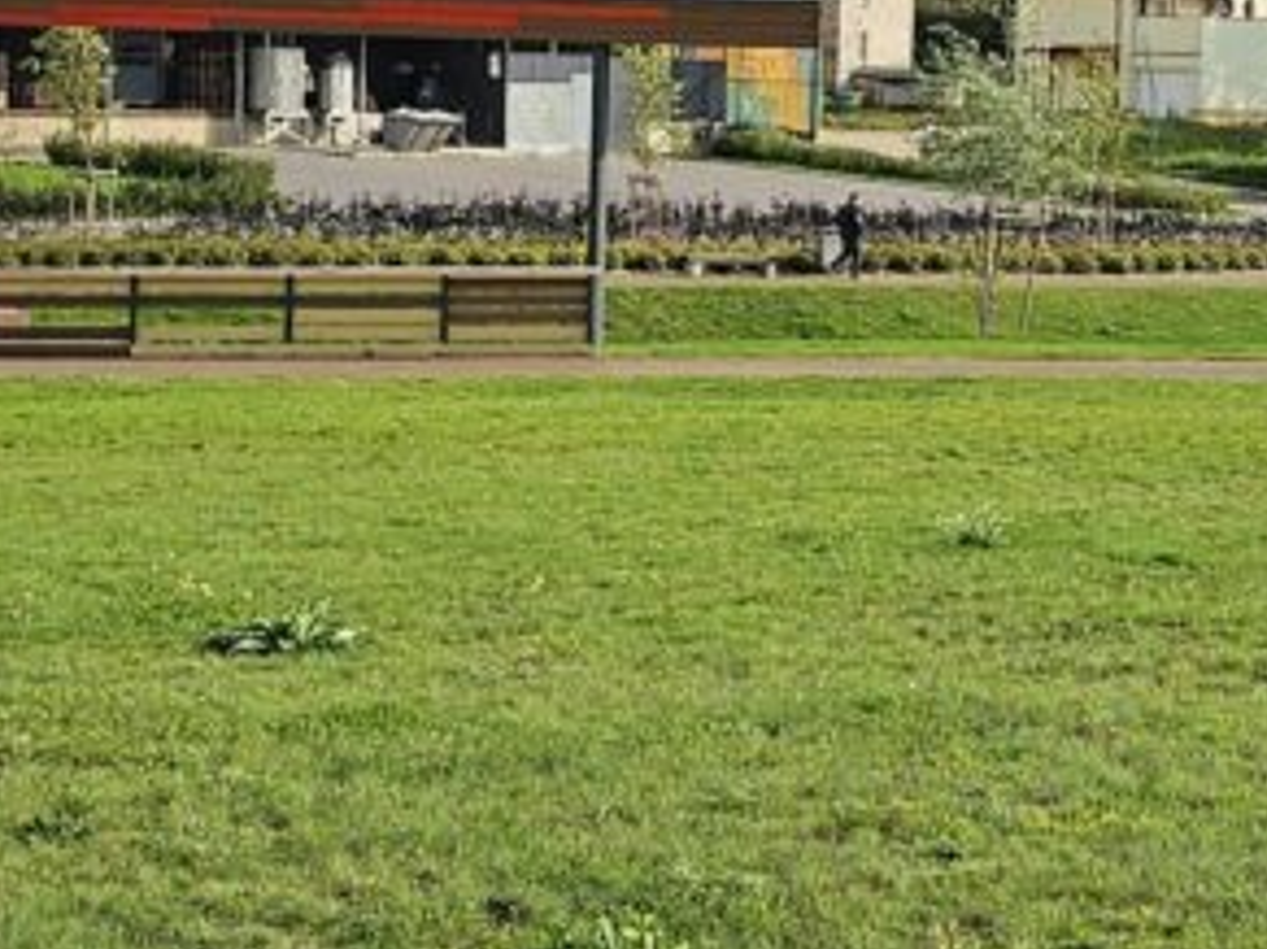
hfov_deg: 23.9
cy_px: 200
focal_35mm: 81
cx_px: 936
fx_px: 2964
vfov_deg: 18.0
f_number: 1.7
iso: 16
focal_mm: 6.3
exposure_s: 1/1533
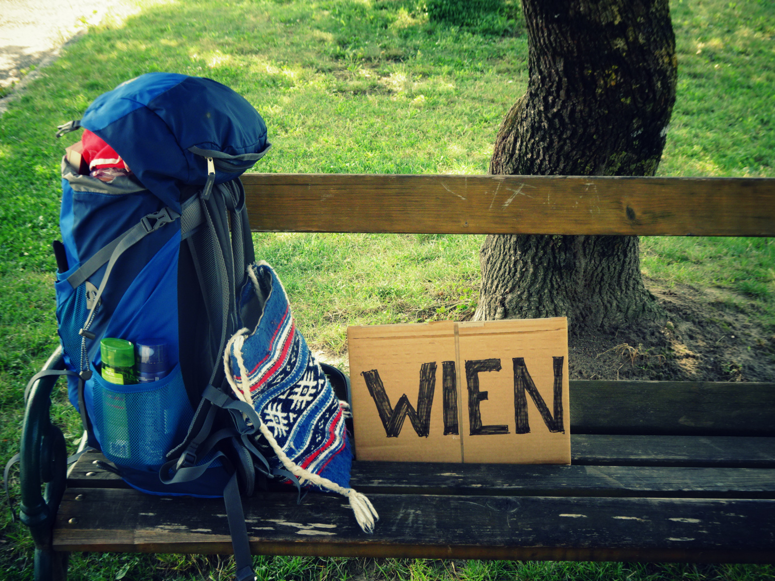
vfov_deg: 24.4
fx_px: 1343
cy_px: 290
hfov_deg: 32.2
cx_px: 388
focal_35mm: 60
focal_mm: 10.23
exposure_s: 1/100
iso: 80
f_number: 4.5
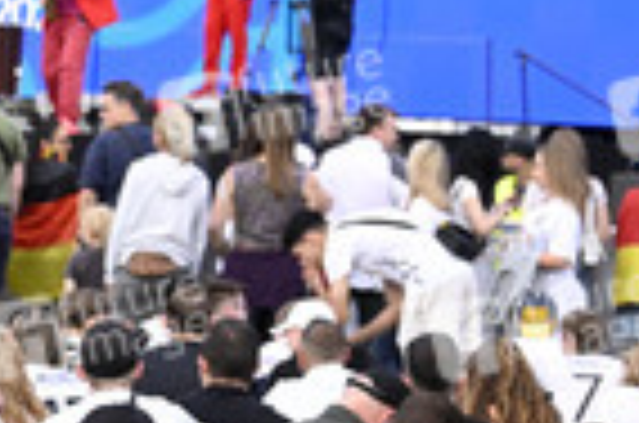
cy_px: 441
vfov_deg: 6.0
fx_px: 4056
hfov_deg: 8.8
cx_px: -295
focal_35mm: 229
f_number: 4.5
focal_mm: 72
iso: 4000
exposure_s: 1/8000
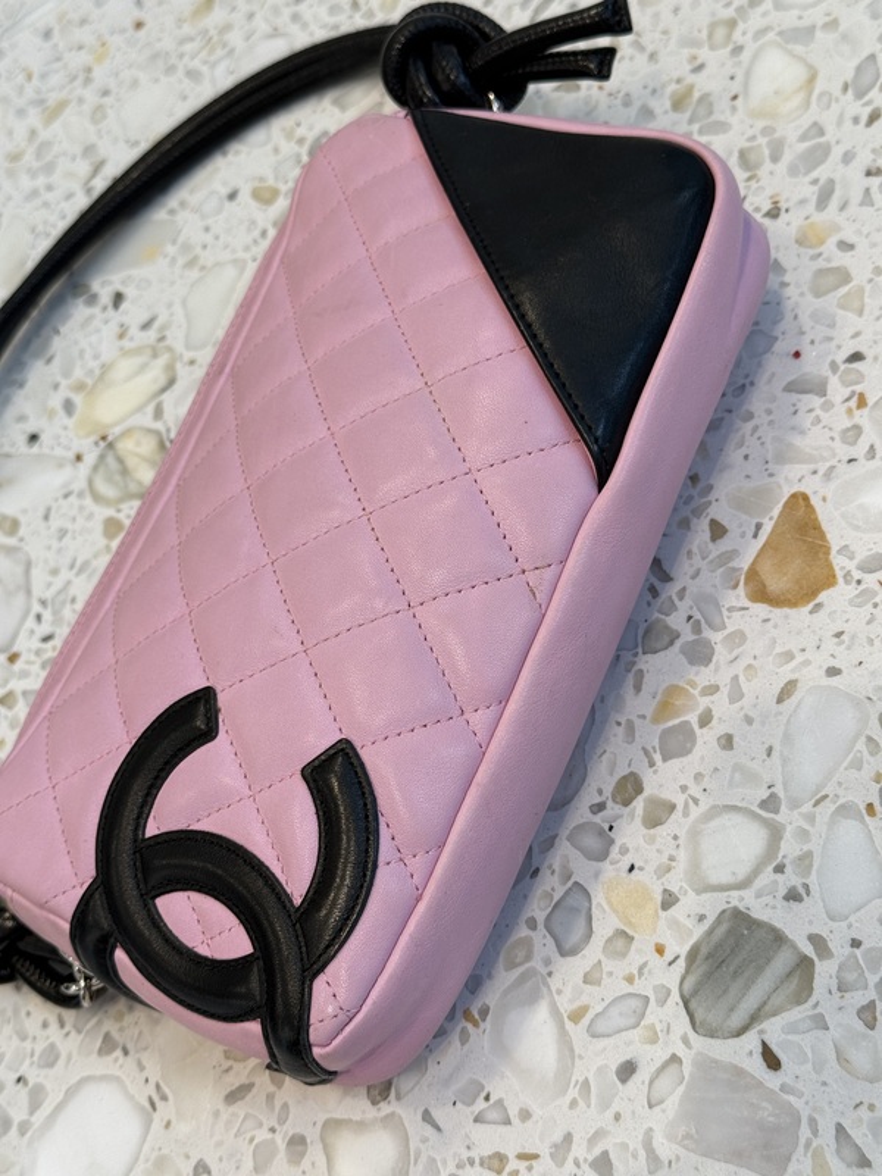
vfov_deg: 39.7
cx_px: 441
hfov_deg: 30.3
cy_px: 588
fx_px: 1631
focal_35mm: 48
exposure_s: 1/100
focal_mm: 6.76
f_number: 1.78
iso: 50
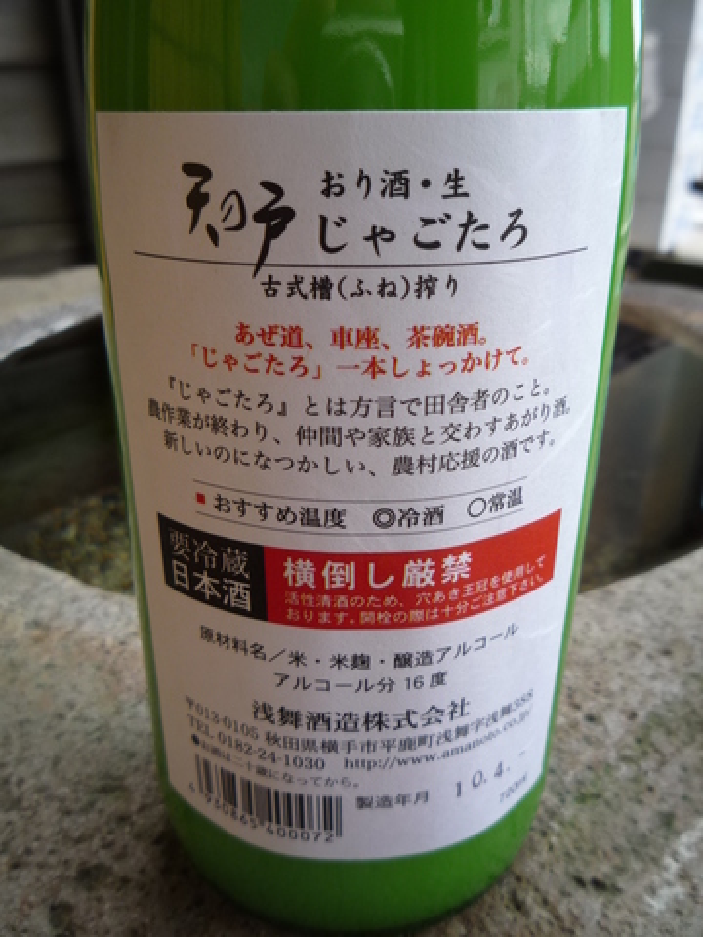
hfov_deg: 46.8
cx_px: 352
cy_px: 468
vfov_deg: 60.0
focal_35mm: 30
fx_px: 812
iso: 100
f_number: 4
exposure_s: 1/100
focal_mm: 5.2
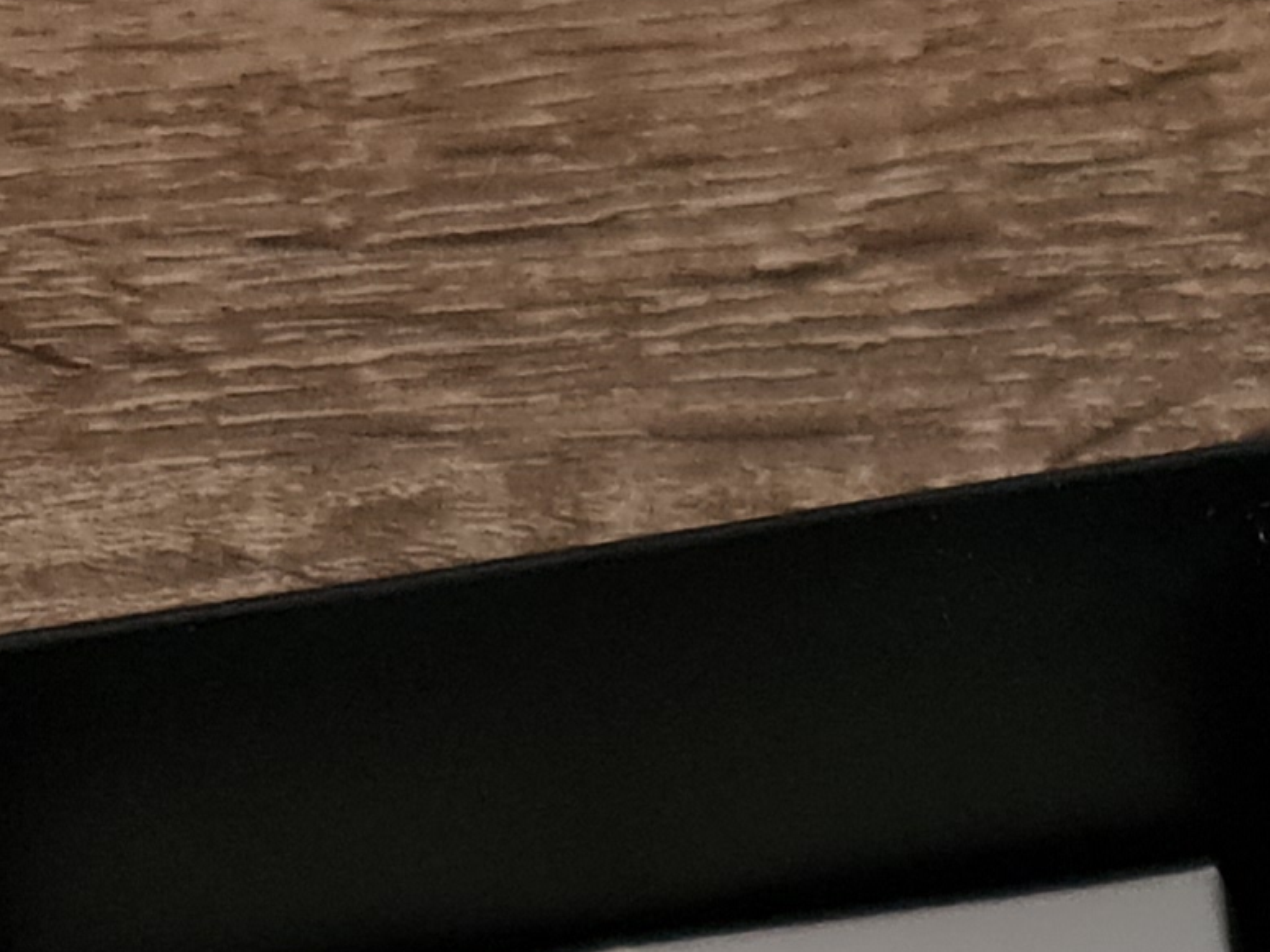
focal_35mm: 129
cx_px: 1480
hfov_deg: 14.8
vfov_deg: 9.9
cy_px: 2355
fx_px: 4732
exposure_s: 1/30
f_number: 1.8
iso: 640
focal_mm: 7
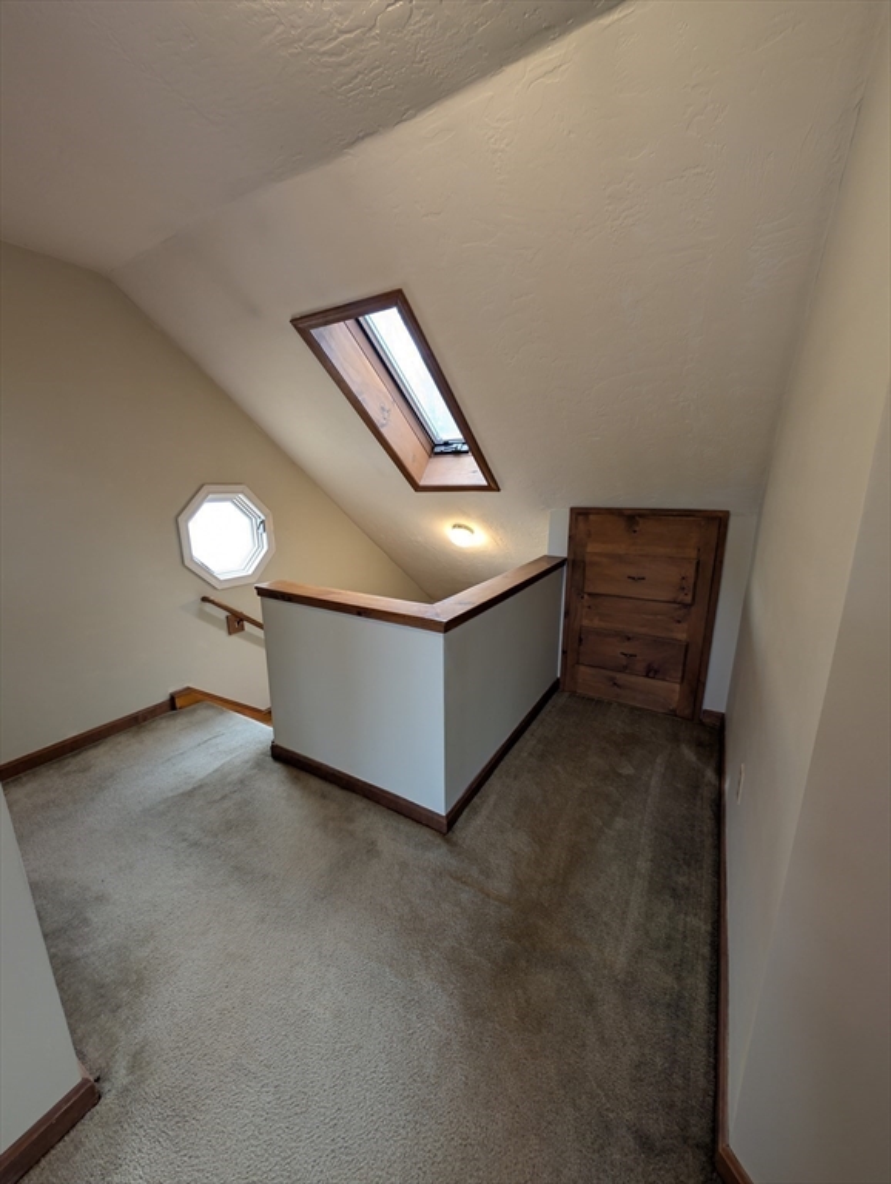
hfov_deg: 94.6
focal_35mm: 12
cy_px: 592
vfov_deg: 110.5
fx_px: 411
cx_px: 446
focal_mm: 2.02
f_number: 1.7
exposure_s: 1/30
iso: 54
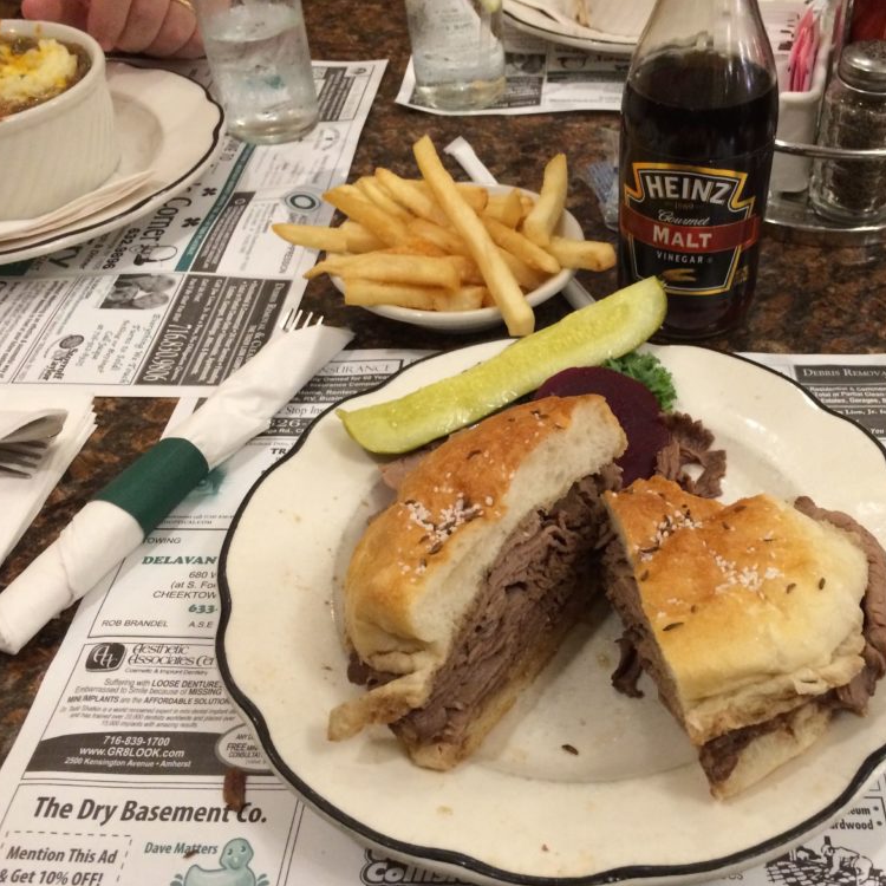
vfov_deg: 47.2
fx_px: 1014
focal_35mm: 35
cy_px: 452
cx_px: 576
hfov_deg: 46.6
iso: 250
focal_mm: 4.15
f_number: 2.2
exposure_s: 1/24
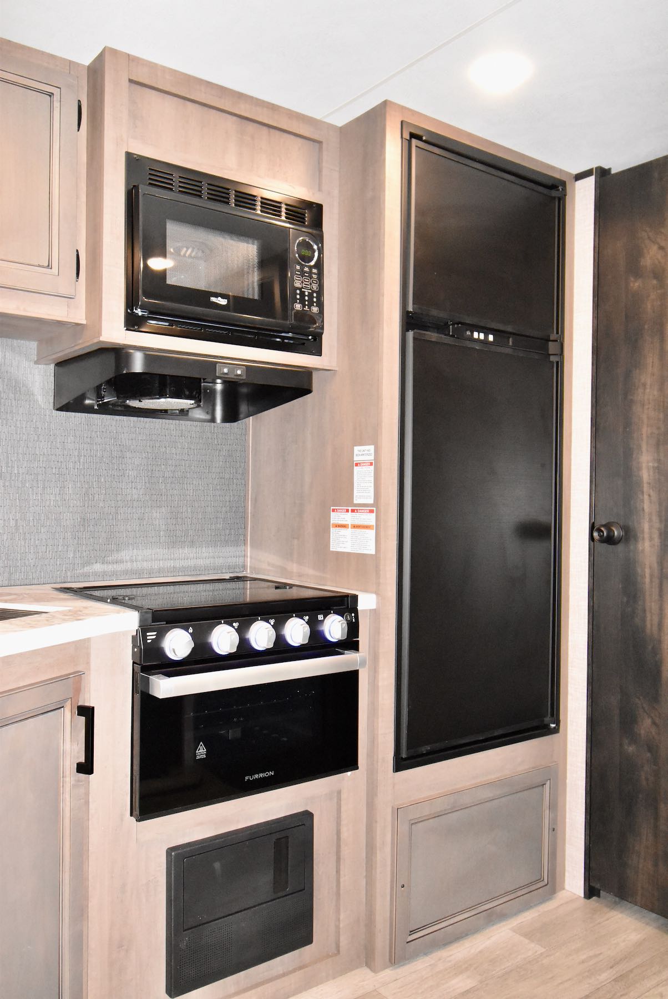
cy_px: 500
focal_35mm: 30
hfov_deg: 43.7
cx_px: 334
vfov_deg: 61.9
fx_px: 833
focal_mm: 20
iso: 5000
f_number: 5.6
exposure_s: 1/60
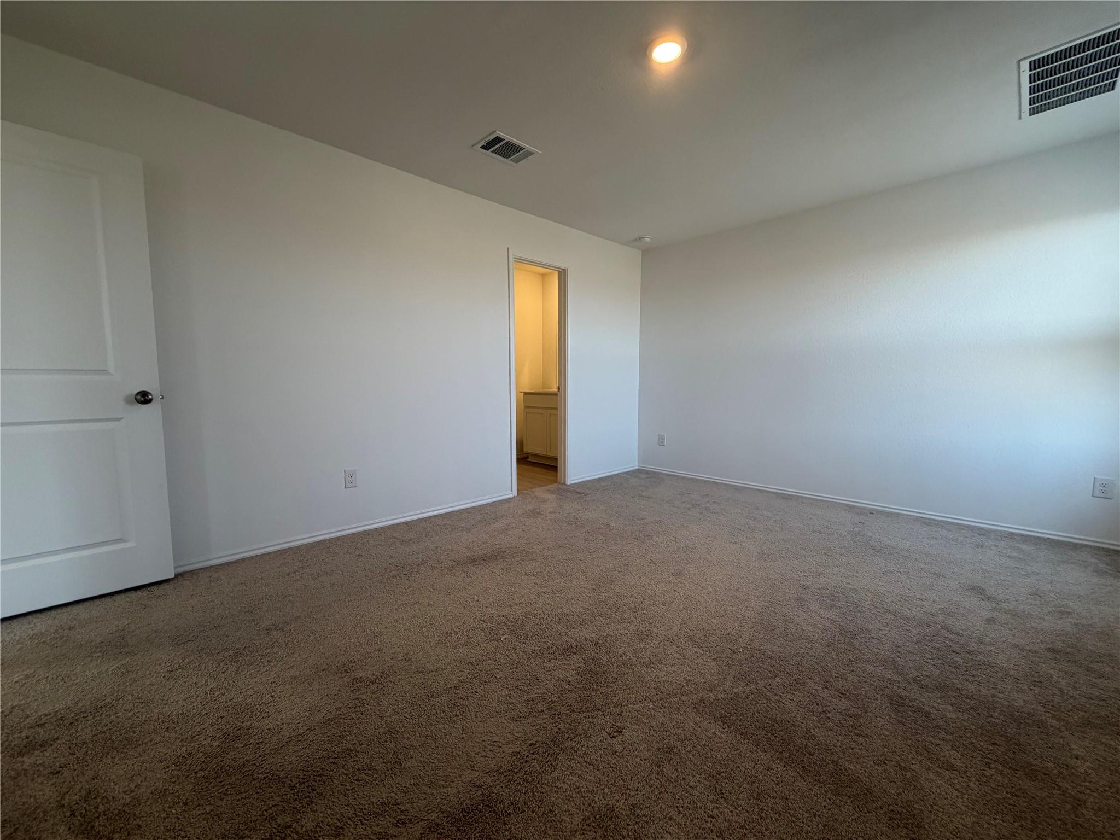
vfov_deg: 85.7
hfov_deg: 102.1
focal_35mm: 14
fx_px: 453
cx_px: 560
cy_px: 420
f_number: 2.2
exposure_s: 1/120
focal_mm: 2.22
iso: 200
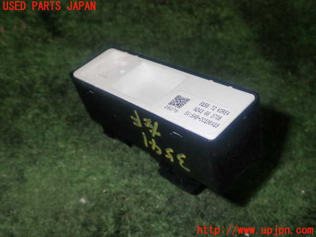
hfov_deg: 49.0
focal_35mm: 38
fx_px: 347
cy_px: 118
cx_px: 158
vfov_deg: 37.7
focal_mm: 6.83
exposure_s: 1/40
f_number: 8
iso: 200
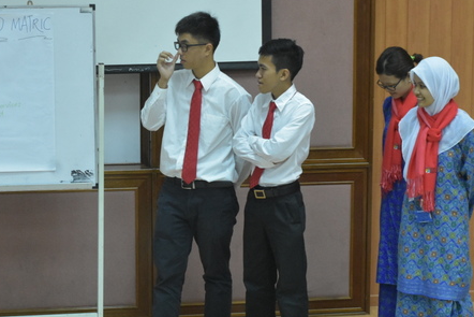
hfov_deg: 18.1
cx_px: 190
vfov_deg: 12.1
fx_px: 1488
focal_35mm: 113
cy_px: 205
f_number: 5.6
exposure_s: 1/160
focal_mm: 52
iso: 5000
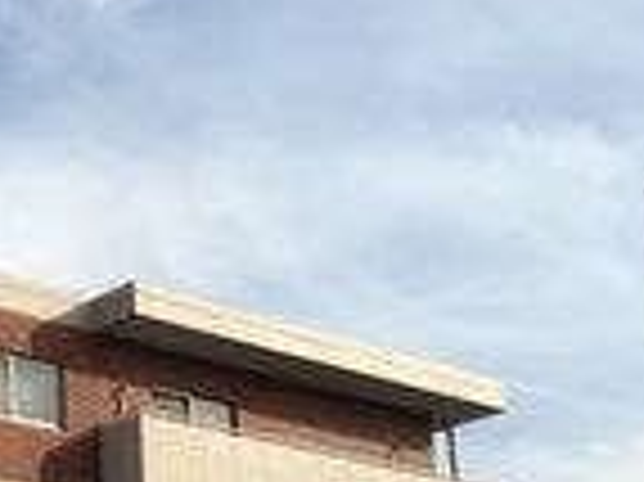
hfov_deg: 21.8
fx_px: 1580
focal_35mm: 85
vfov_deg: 16.7
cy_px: 552
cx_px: -68
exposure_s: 1/1647
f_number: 2.2
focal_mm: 4.15
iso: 32
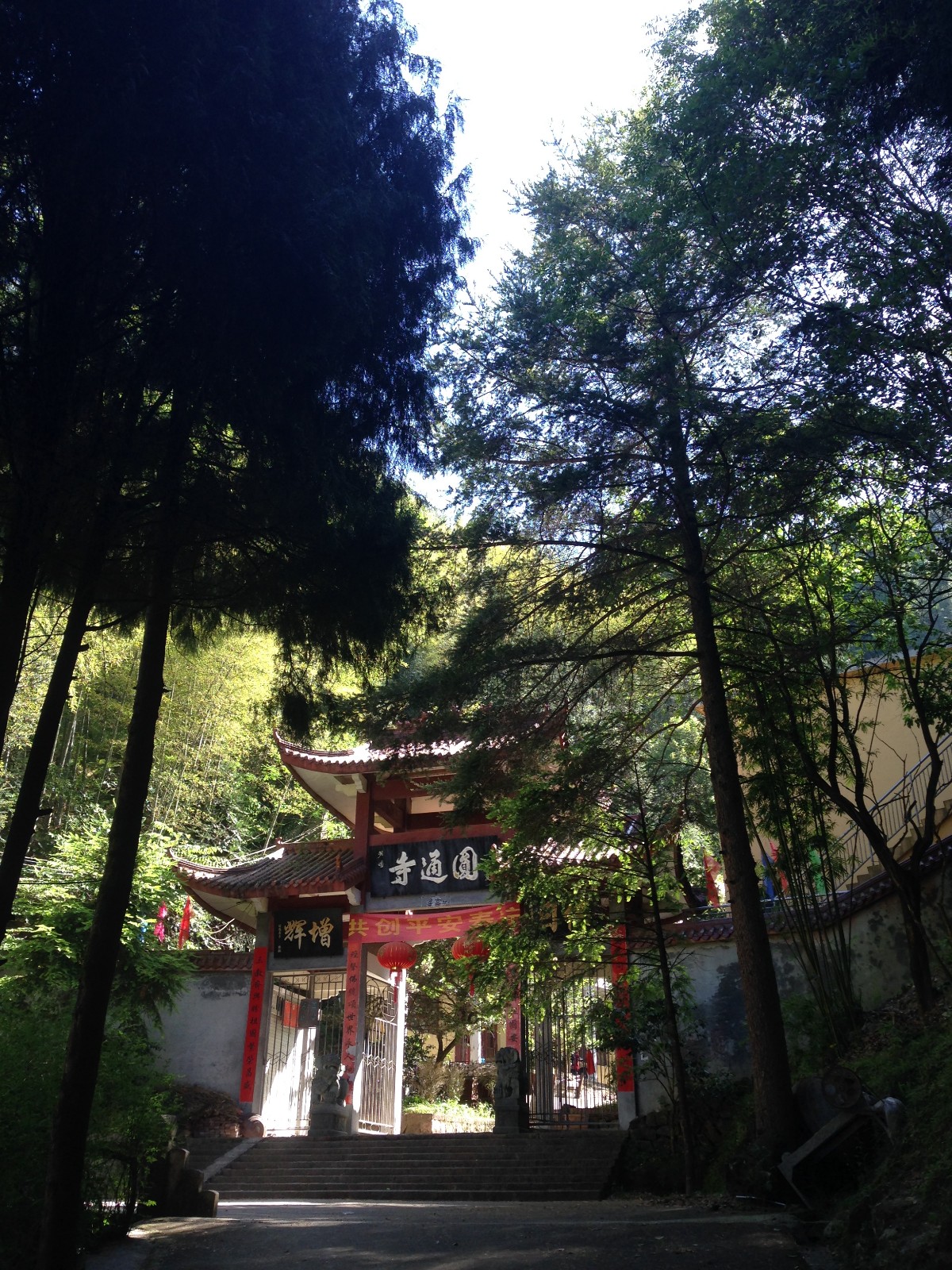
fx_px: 1210
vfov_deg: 55.4
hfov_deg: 42.9
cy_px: 635
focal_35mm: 33
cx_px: 476
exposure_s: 1/145
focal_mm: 4.12
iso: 50
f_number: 2.4
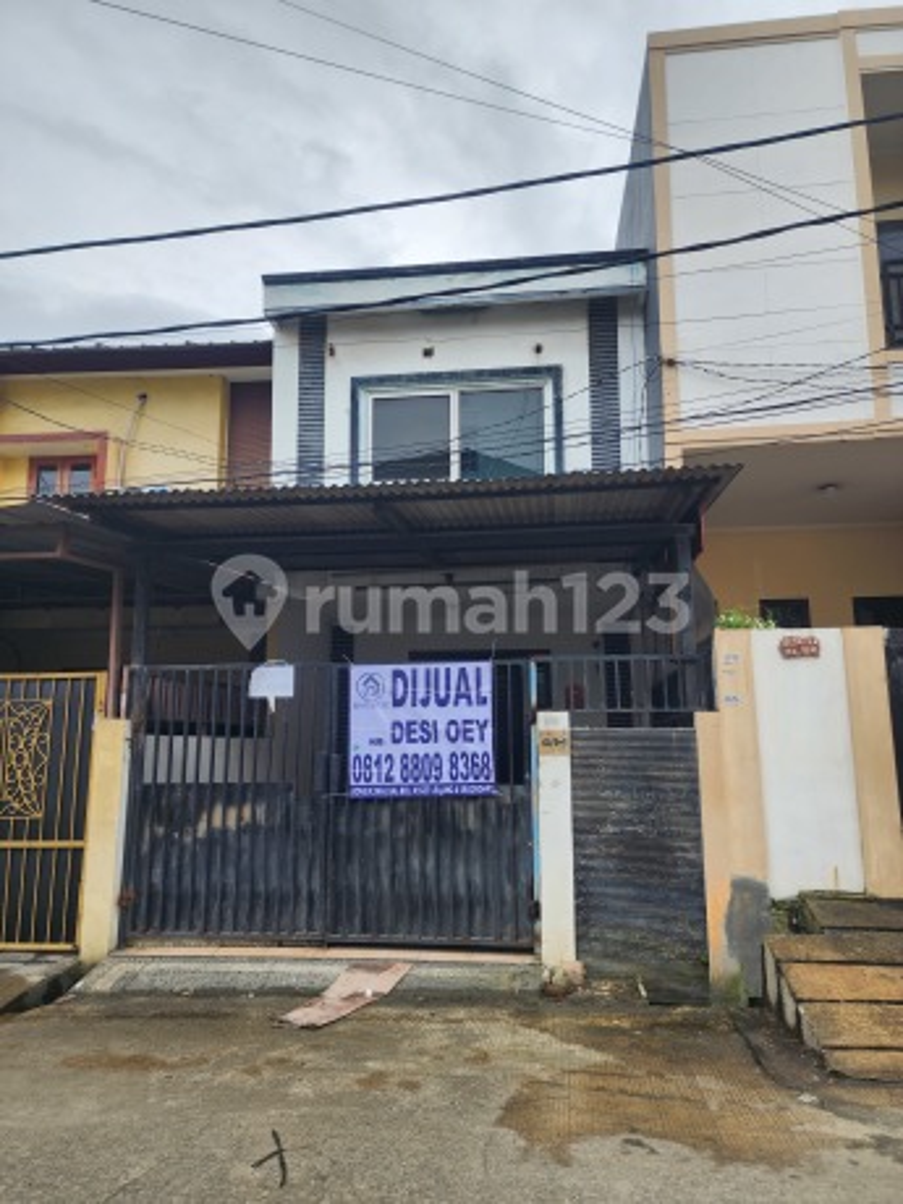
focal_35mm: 23
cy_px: 602
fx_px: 800
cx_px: 452
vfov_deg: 73.9
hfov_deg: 58.9
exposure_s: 1/309
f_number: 1.8
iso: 12
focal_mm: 6.4
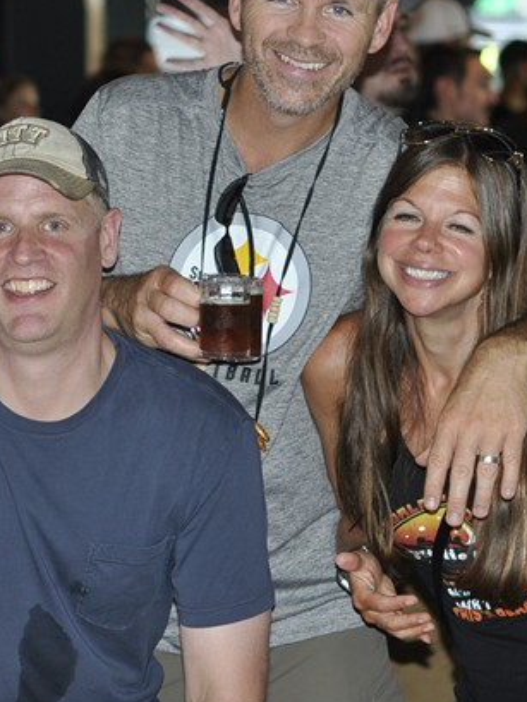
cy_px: 359
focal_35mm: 176
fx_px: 3571
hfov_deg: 8.4
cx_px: -89
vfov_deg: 11.2
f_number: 2.8
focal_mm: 50
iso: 200
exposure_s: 1/60
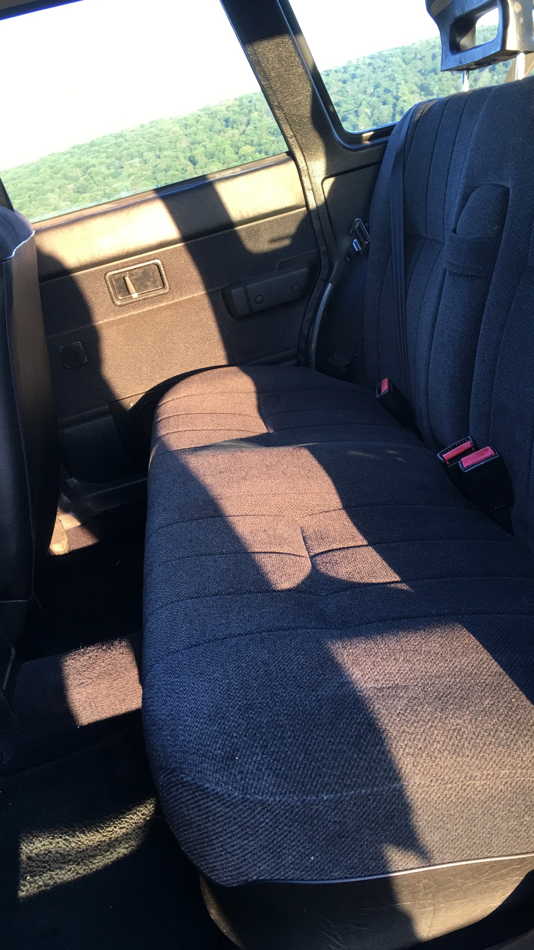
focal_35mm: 34
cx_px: 327
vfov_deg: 58.0
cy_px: 472
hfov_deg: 34.5
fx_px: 856
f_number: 2.2
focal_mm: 4.15
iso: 25
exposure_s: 1/30
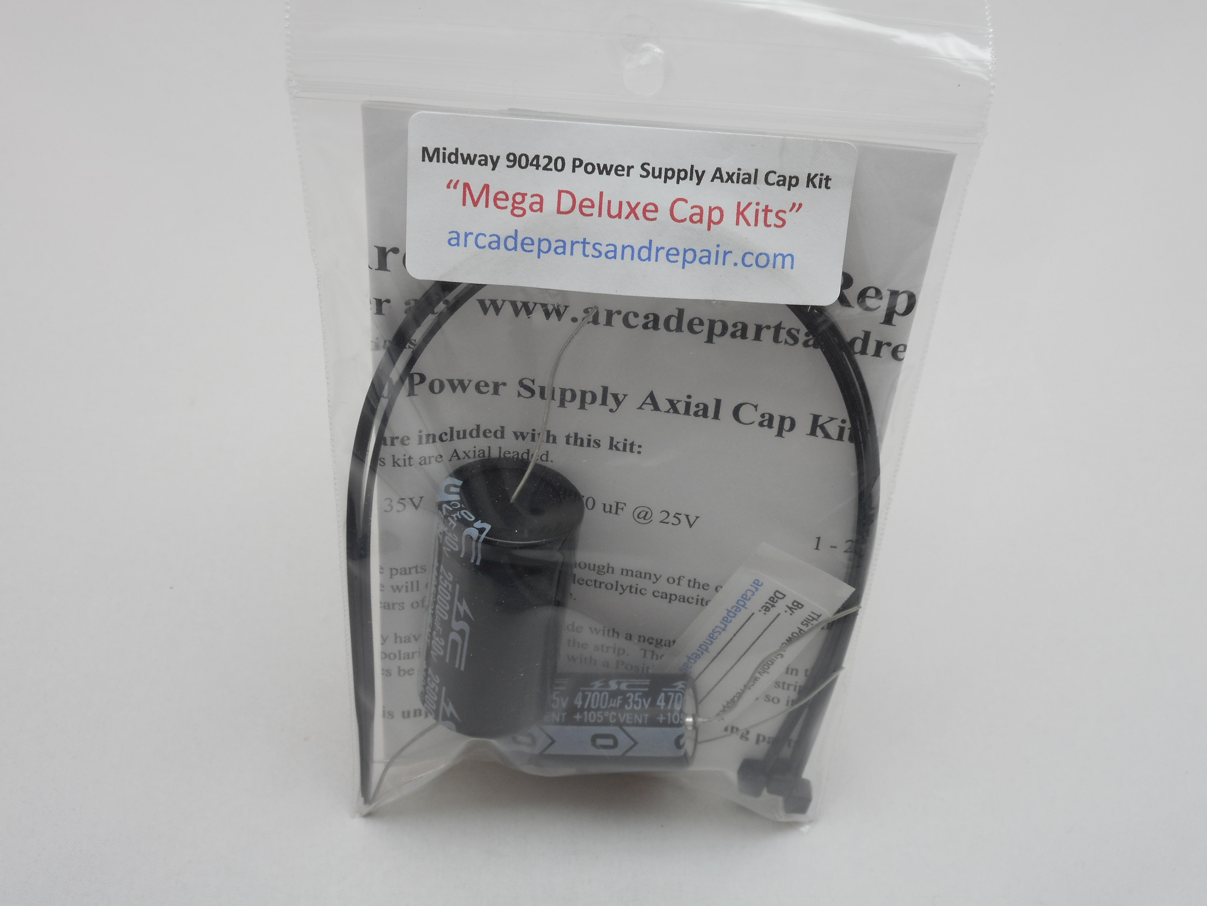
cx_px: 604
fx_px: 1534
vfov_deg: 32.9
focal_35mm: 44
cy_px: 453
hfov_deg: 42.9
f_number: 4.7
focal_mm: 7.9
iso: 110
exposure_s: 1/30
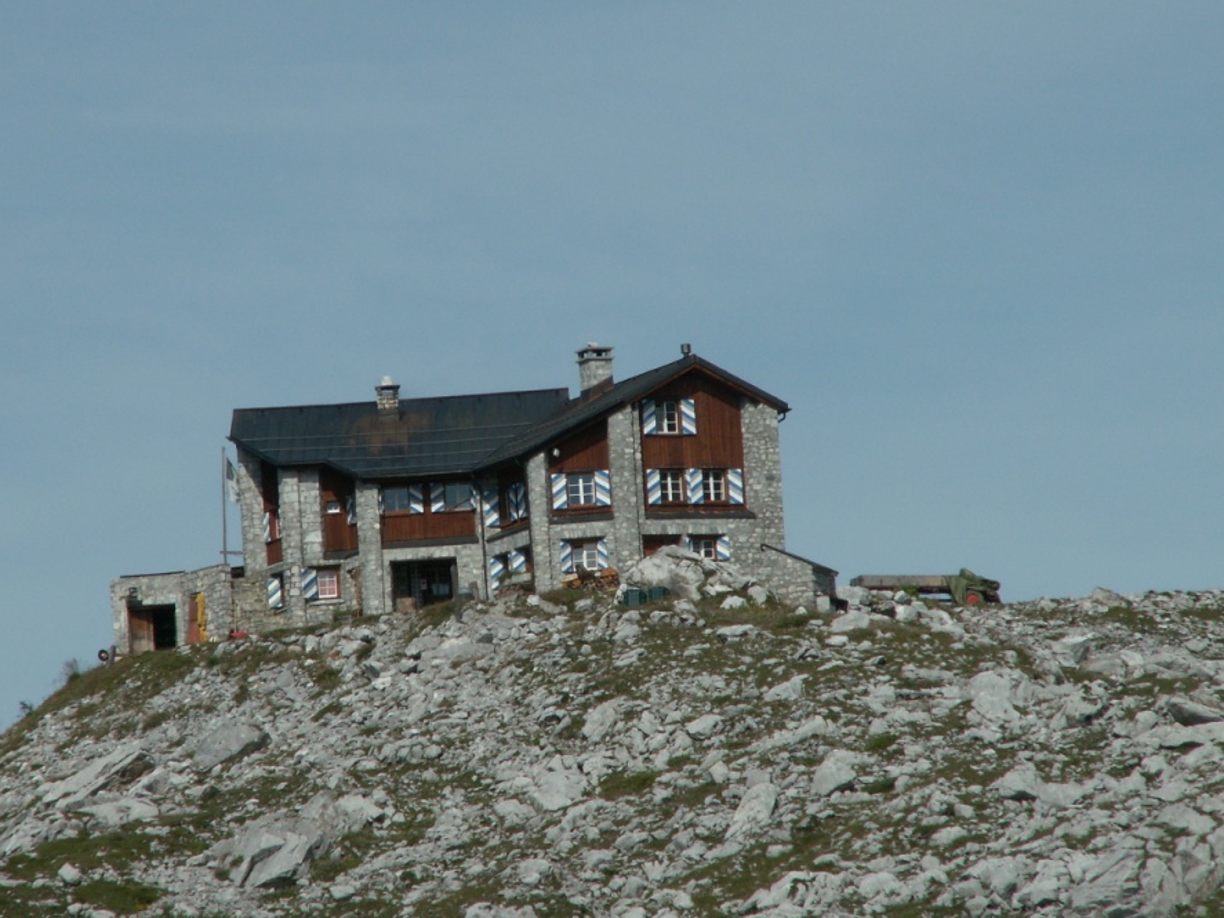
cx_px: 534
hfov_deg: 6.5
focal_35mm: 307
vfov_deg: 4.8
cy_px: 457
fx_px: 10854
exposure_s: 1/400
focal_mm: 43.61
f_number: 8
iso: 50
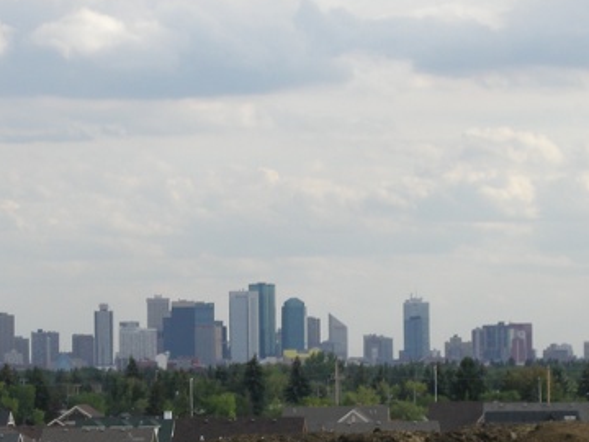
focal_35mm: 277
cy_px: 318
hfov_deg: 7.1
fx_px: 4713
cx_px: 429
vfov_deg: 5.4
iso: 64
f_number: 5.3
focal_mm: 26.3
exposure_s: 1/258
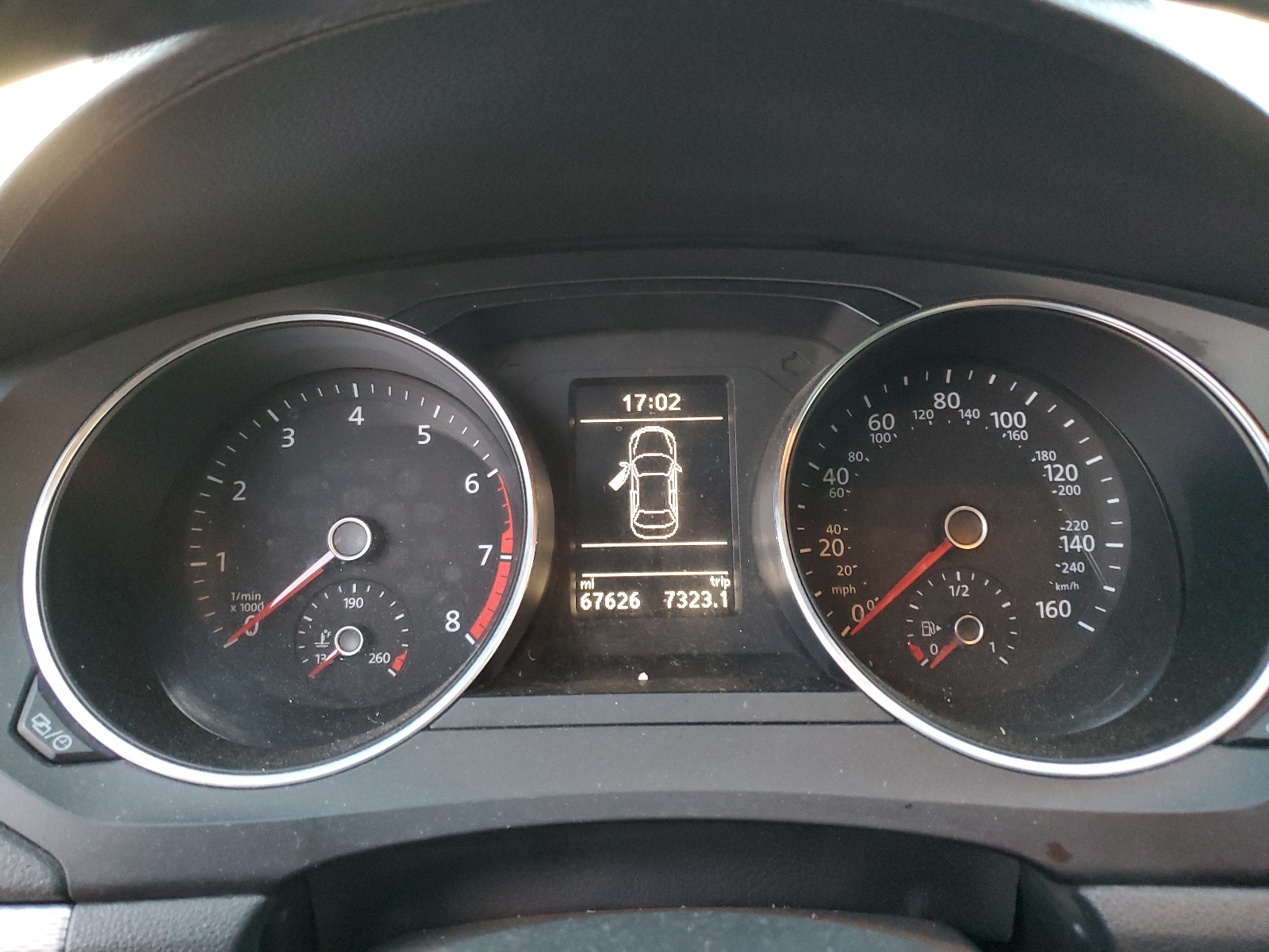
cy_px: 476
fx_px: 953
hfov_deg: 67.3
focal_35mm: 26
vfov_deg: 53.1
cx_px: 634
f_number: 1.5
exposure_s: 1/17
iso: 298
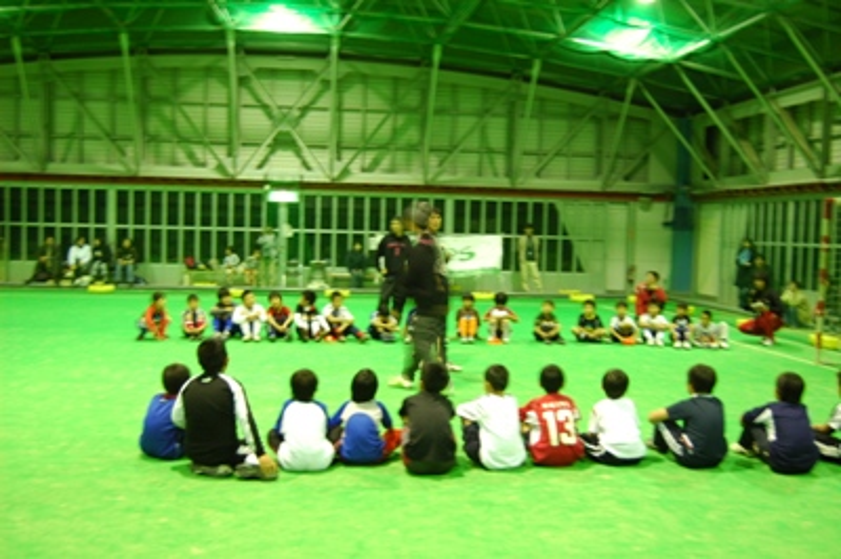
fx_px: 910
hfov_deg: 49.6
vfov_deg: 34.2
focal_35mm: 39
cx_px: 420
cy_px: 280
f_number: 4.2
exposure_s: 1/3
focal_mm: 26
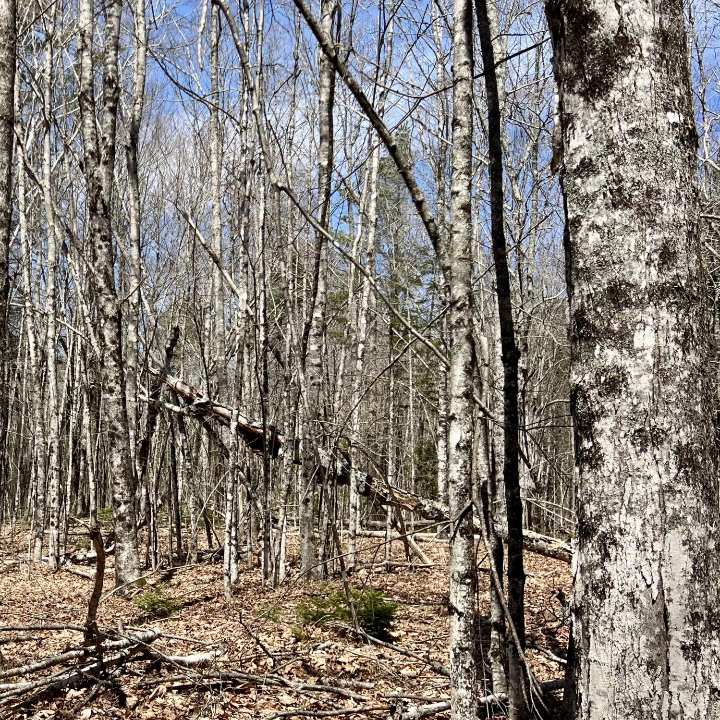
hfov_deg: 34.6
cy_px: 362
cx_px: 66
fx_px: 1082
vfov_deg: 36.8
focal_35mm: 46
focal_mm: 5.7
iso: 50
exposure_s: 1/3356
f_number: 1.5
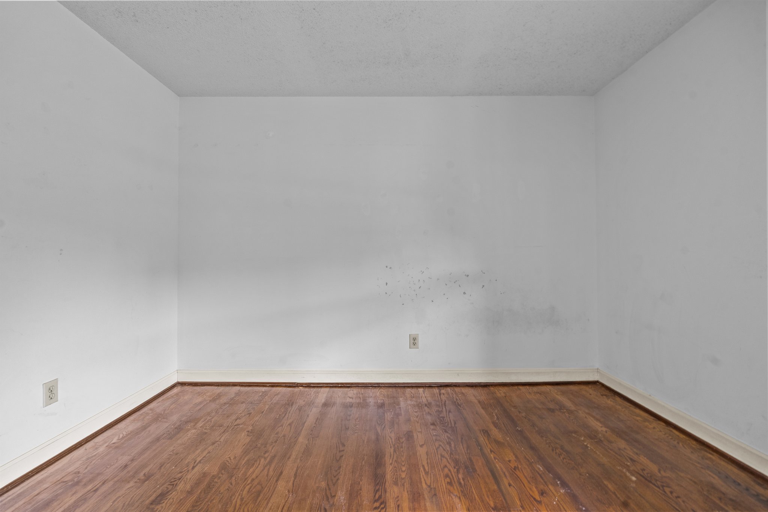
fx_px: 352
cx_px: 384
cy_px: 256
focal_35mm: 16
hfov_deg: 95.0
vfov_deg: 72.0
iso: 250
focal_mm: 16.5
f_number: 8
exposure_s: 2
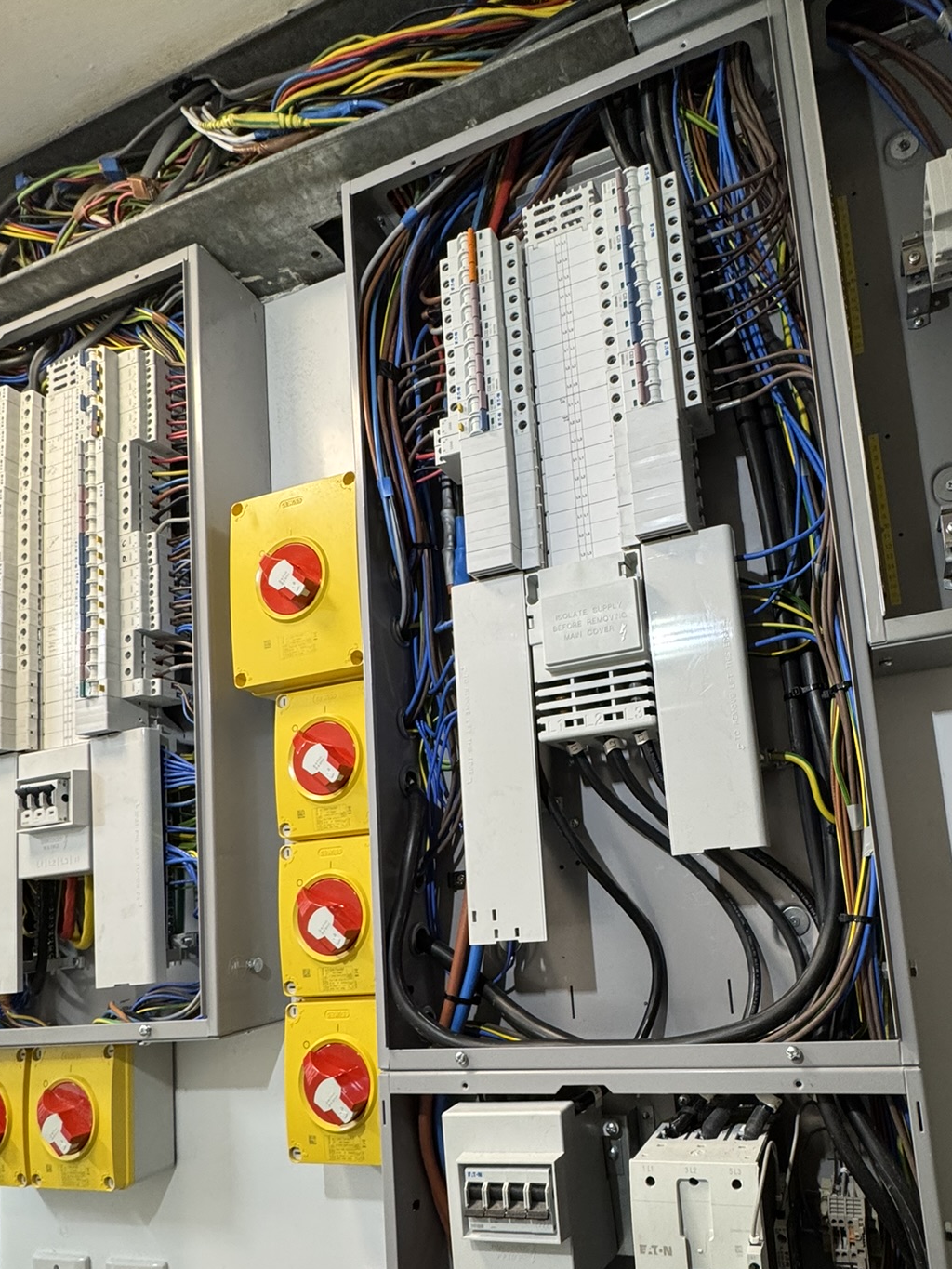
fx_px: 770
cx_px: 626
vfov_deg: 77.7
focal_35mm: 21
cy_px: 788
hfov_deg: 62.1
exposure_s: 1/100
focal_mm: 2.22
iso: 250
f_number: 2.2
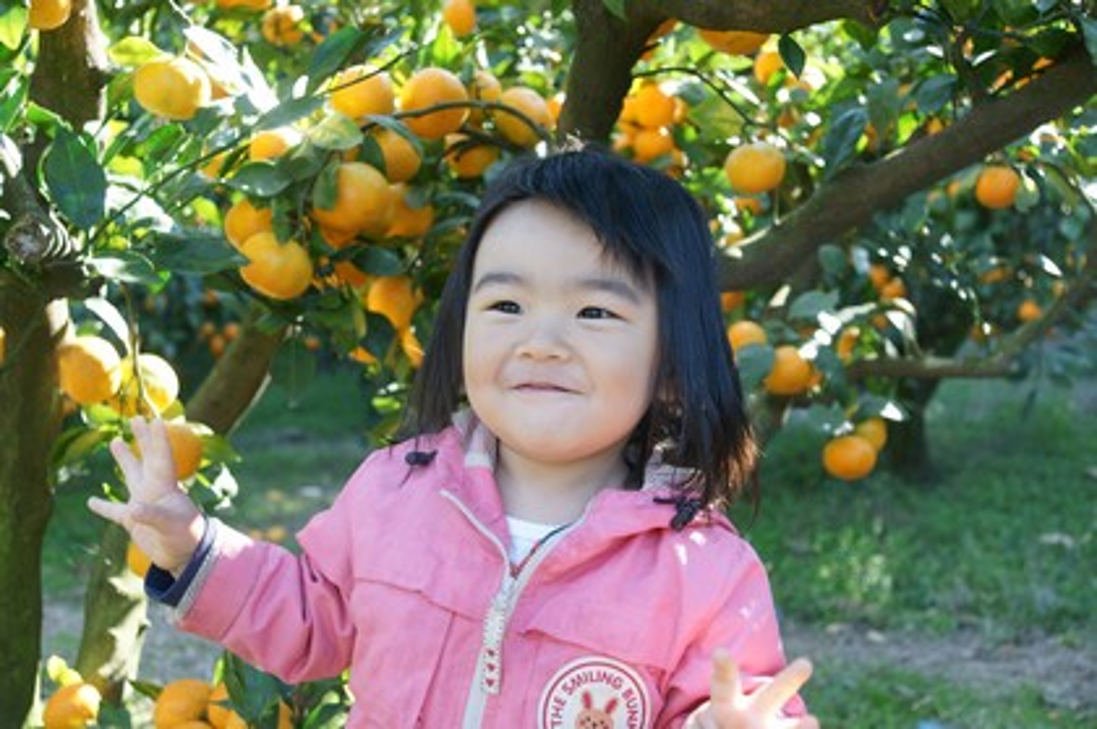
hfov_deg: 37.9
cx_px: 548
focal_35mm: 52
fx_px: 1598
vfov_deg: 25.7
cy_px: 364
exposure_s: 1/125
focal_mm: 35
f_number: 5
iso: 320
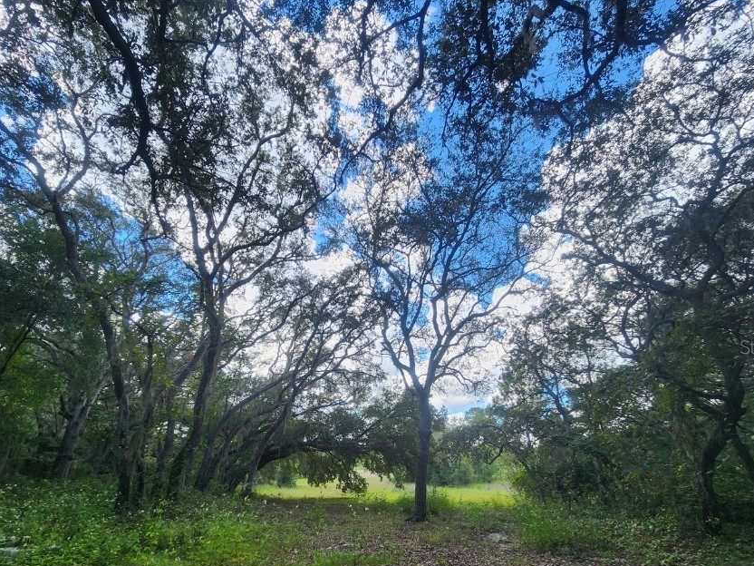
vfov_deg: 77.0
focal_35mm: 16
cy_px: 346
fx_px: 349
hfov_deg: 94.4
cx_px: 362
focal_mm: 2.2
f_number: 2.2
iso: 50
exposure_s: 1/456
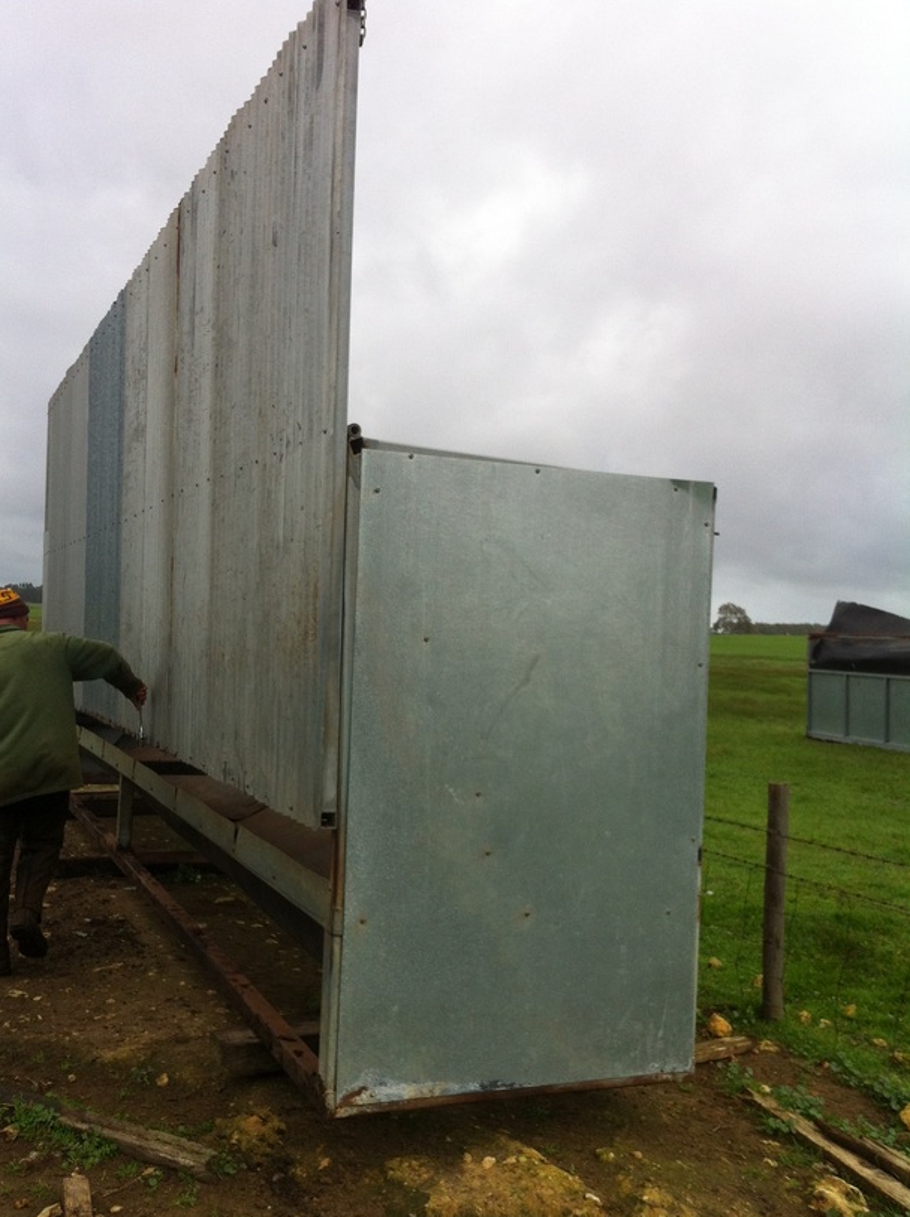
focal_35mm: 38
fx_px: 1334
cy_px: 650
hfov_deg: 37.6
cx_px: 418
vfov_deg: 49.0
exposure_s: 1/425
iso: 80
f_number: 2.8
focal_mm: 3.85
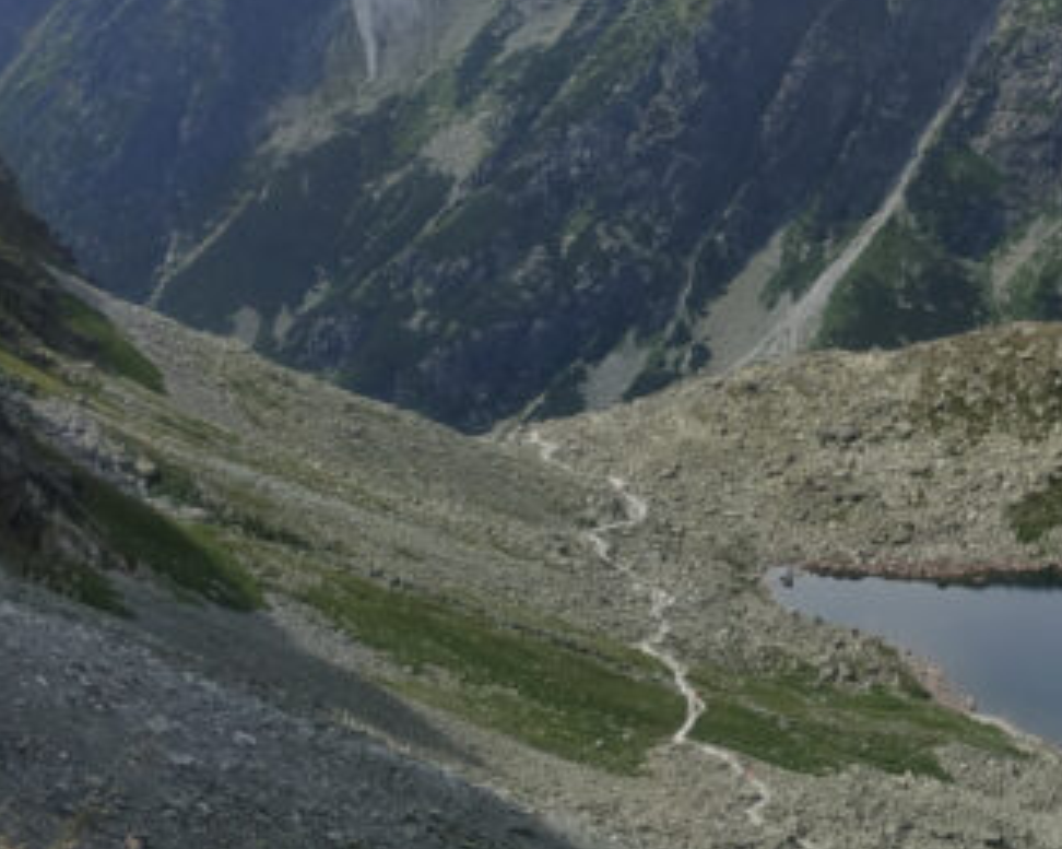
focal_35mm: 74
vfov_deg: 20.5
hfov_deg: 24.0
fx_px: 2325
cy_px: 184
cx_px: 1173
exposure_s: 1/2699
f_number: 1.9
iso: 160
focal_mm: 3.94
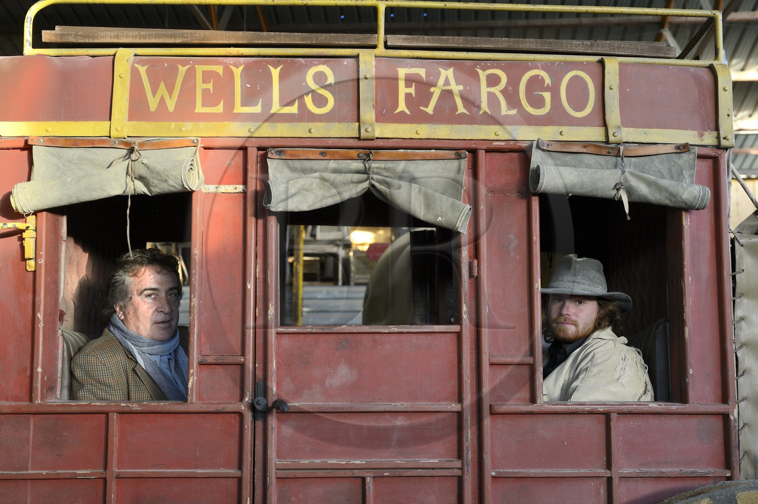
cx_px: 379
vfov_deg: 28.0
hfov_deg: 41.1
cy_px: 252
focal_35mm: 48
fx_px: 1010
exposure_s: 1/200
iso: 1600
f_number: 4
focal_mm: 48
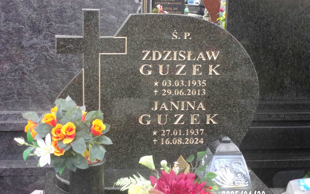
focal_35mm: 68
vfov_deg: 19.1
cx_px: 155
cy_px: 110
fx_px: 574
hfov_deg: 30.2
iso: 171
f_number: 5.2
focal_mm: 11.5
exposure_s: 1/34
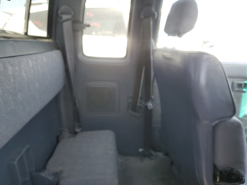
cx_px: 111
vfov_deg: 46.8
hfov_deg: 59.8
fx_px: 214
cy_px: 98
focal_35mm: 30
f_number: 1.5
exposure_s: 1/50
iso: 97
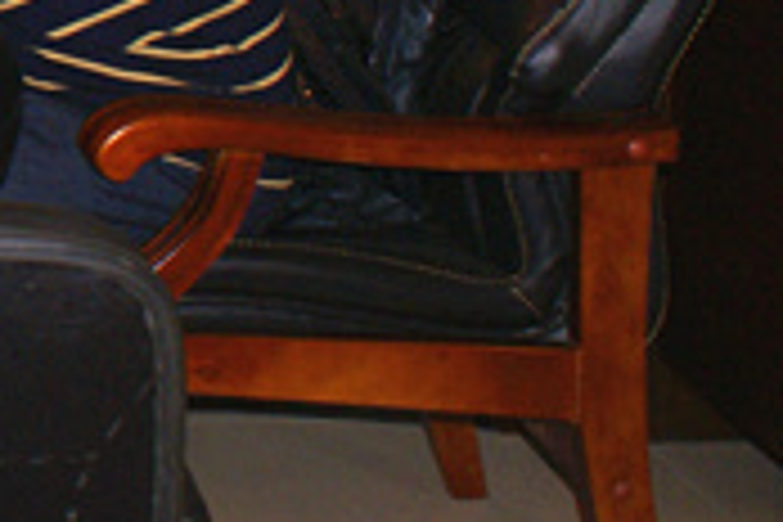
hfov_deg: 12.6
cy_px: -448
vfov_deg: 9.4
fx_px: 3001
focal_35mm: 138
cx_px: -882
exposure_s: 1/60
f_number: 5.6
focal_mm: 20
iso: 400
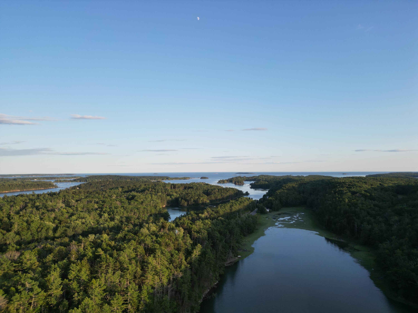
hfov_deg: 71.6
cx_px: 209
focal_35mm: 24
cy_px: 156
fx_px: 290
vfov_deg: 56.8
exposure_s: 1/1000
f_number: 1.7
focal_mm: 6.72
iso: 110
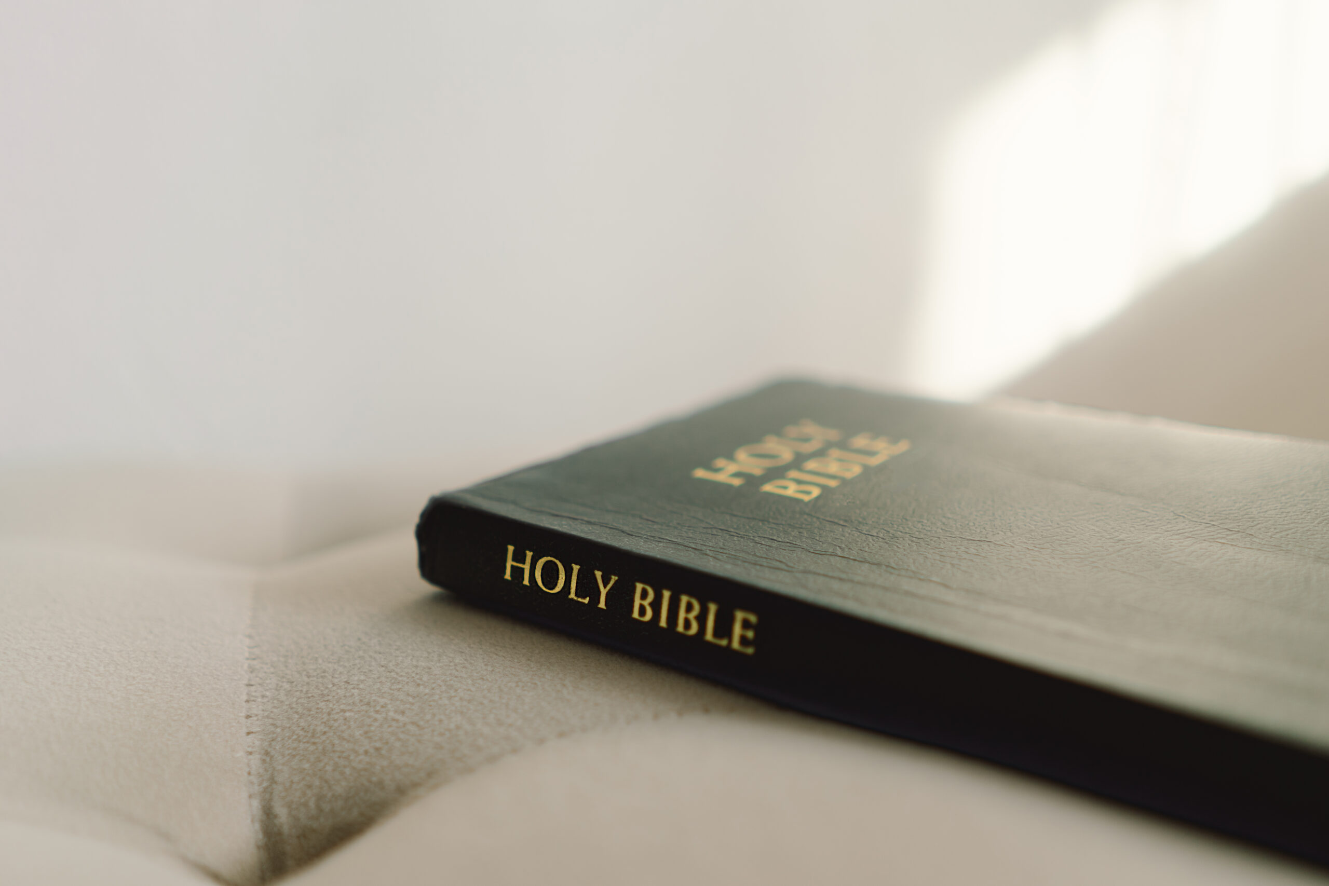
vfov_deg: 46.4
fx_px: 1034
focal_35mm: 28
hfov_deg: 65.5
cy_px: 443
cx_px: 664
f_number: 2
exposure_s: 1/125
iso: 100
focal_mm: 28
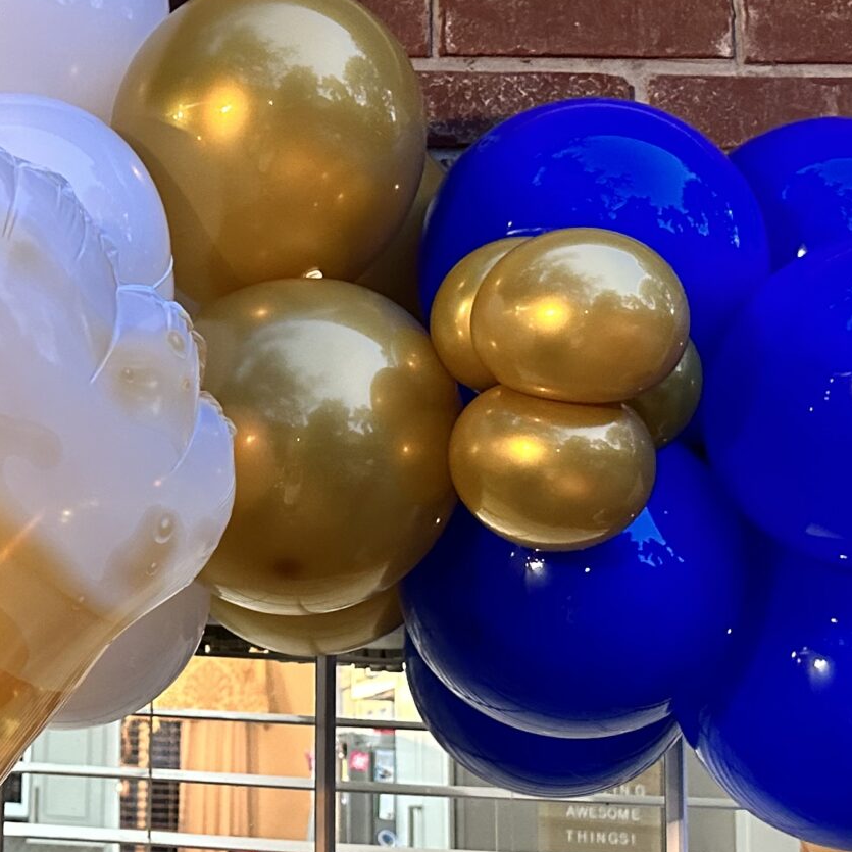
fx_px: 1810
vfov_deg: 26.5
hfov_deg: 24.7
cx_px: -84
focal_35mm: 65
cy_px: 449
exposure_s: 1/60
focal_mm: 6.86
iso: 500
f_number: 1.78
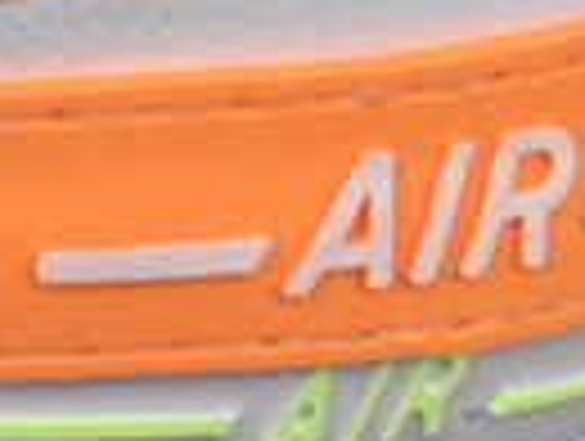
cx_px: -648
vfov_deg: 6.8
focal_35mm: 214
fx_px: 3623
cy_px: -389
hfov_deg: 8.7
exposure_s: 1/193
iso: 25
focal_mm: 3.3
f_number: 2.4
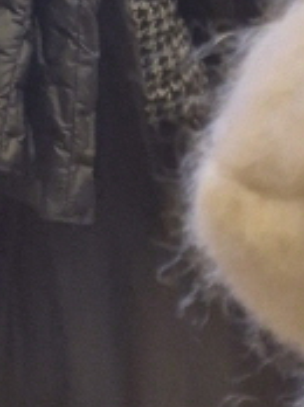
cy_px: -592
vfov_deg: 10.6
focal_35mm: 159
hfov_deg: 7.7
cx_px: -709
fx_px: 1866
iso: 100
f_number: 1.8
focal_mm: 5.4
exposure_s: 1/120
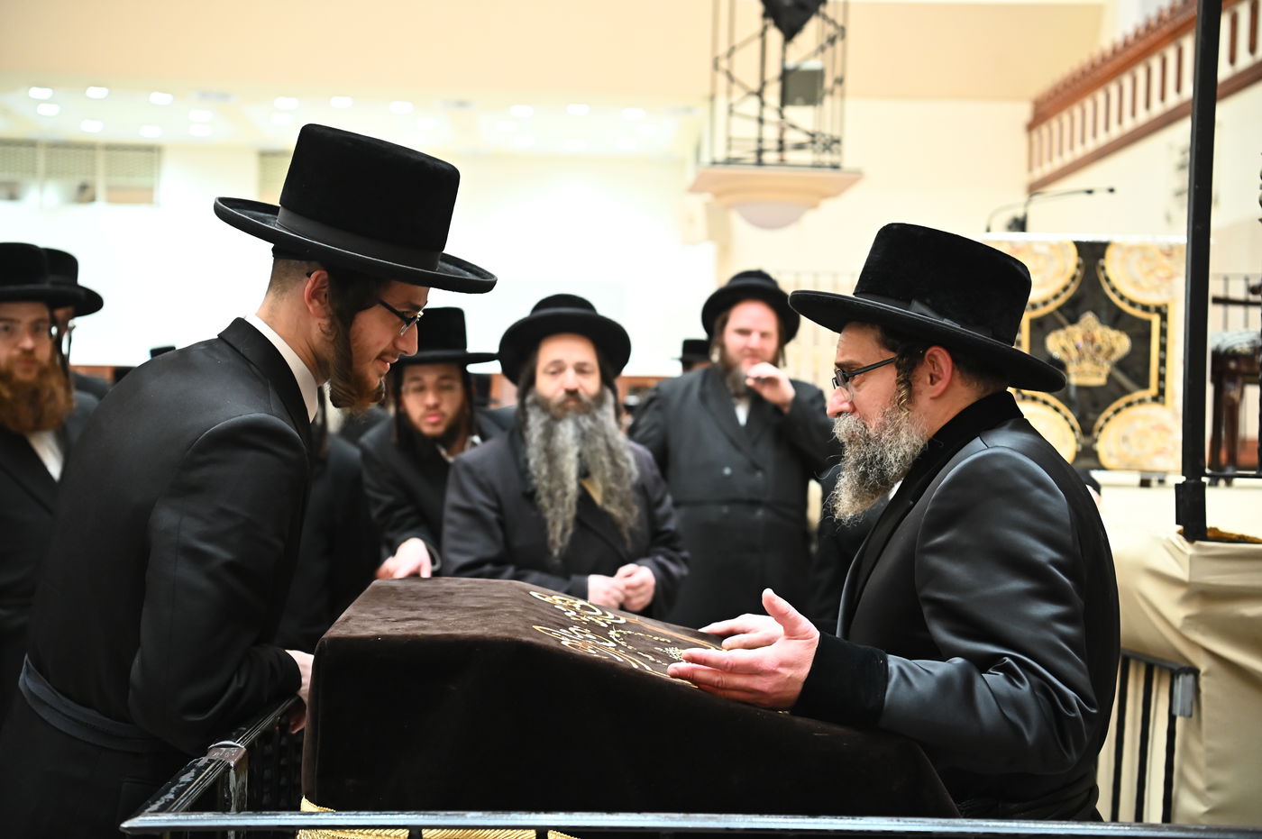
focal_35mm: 48
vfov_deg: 28.0
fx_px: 1681
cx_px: 631
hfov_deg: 41.1
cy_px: 420
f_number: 3.5
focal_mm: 48
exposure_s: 1/160
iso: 2500
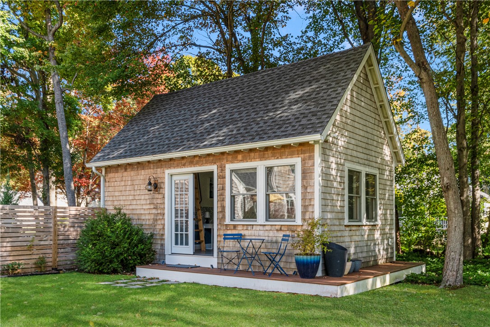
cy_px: 164
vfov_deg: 40.0
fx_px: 449
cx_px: 245
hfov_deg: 57.2
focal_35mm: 33
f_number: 14
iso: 400
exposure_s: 1/60
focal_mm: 22
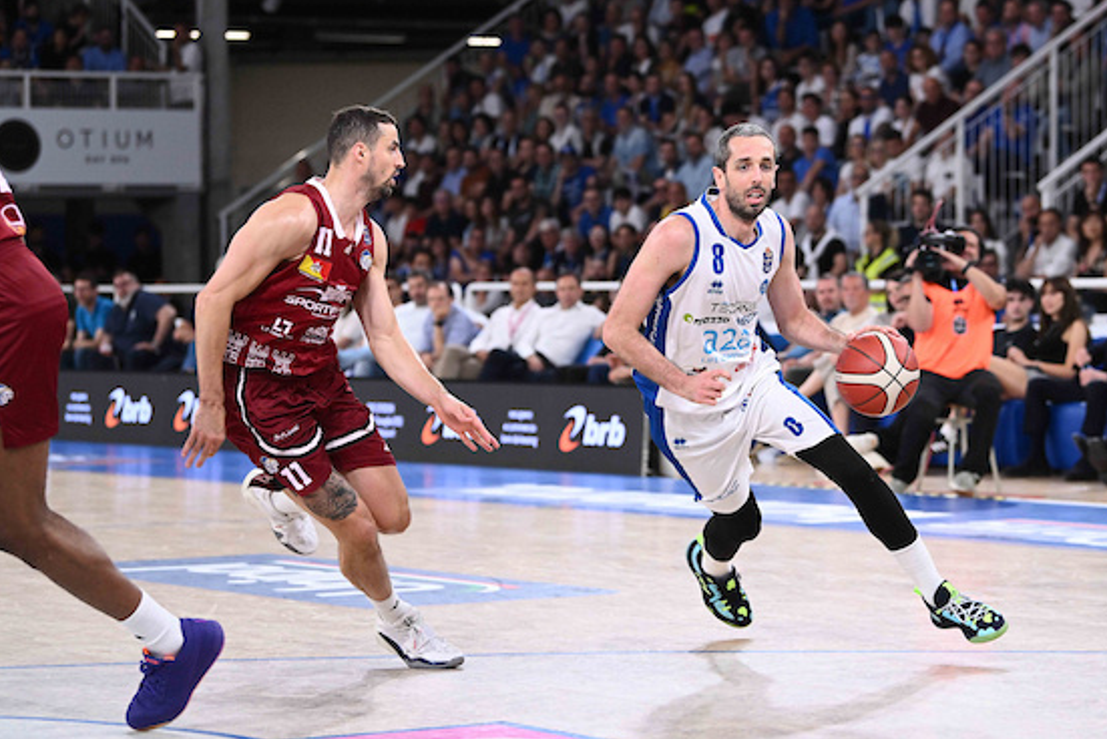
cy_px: 343
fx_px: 3415
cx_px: 597
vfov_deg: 12.4
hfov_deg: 18.4
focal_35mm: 111
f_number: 3.5
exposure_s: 1/1250
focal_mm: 102
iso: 2000
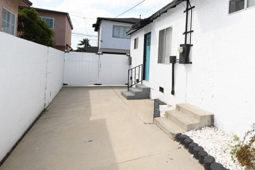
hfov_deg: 69.3
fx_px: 177
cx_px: 172
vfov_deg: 50.9
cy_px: 66
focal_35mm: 25
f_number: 9
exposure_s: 1/250
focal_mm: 10
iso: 100
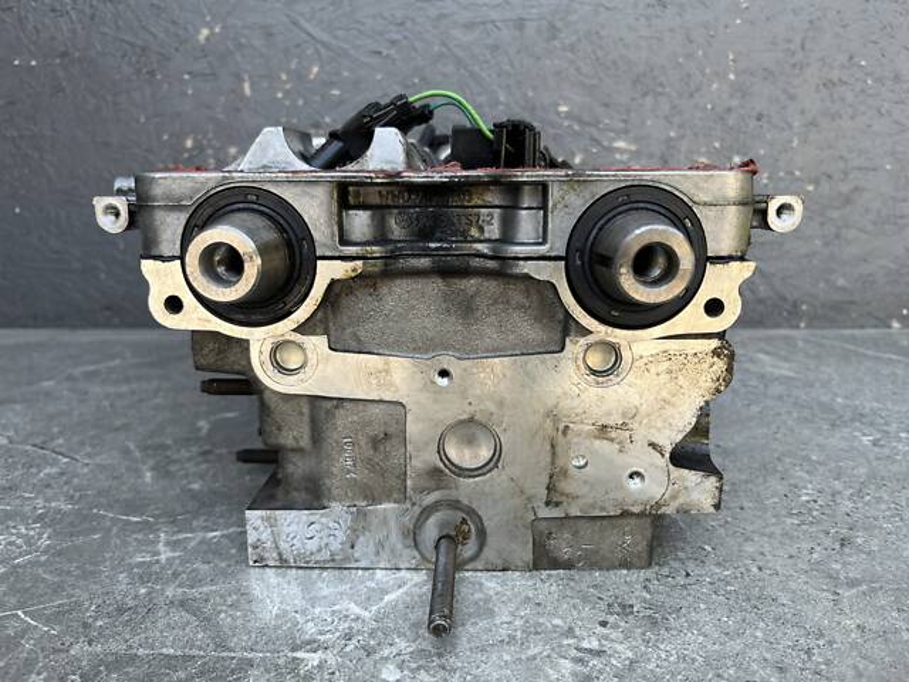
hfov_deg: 67.3
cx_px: 454
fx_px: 683
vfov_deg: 53.1
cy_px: 341
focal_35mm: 26
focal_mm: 5.1
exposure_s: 1/153
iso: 40
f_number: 1.6
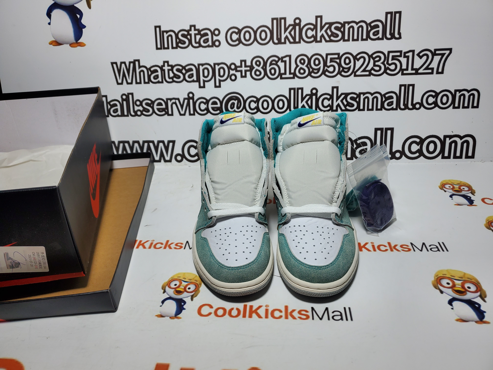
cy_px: 185
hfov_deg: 67.3
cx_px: 246
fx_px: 370
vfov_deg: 53.1
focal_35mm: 26
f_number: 1.5
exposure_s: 1/789
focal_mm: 4.3
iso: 50
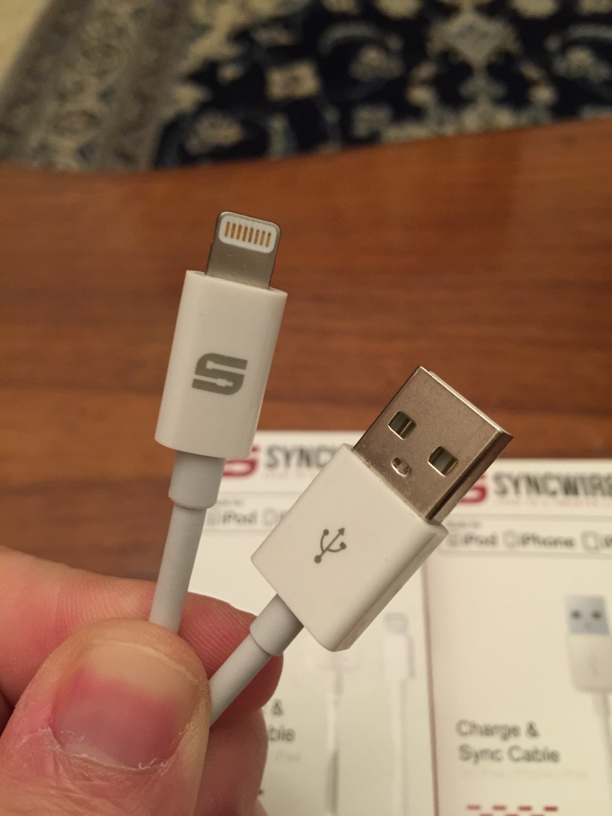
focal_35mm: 29
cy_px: 408
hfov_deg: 48.2
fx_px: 684
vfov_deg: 61.7
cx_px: 306
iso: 160
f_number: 2.2
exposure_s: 1/17
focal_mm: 4.15
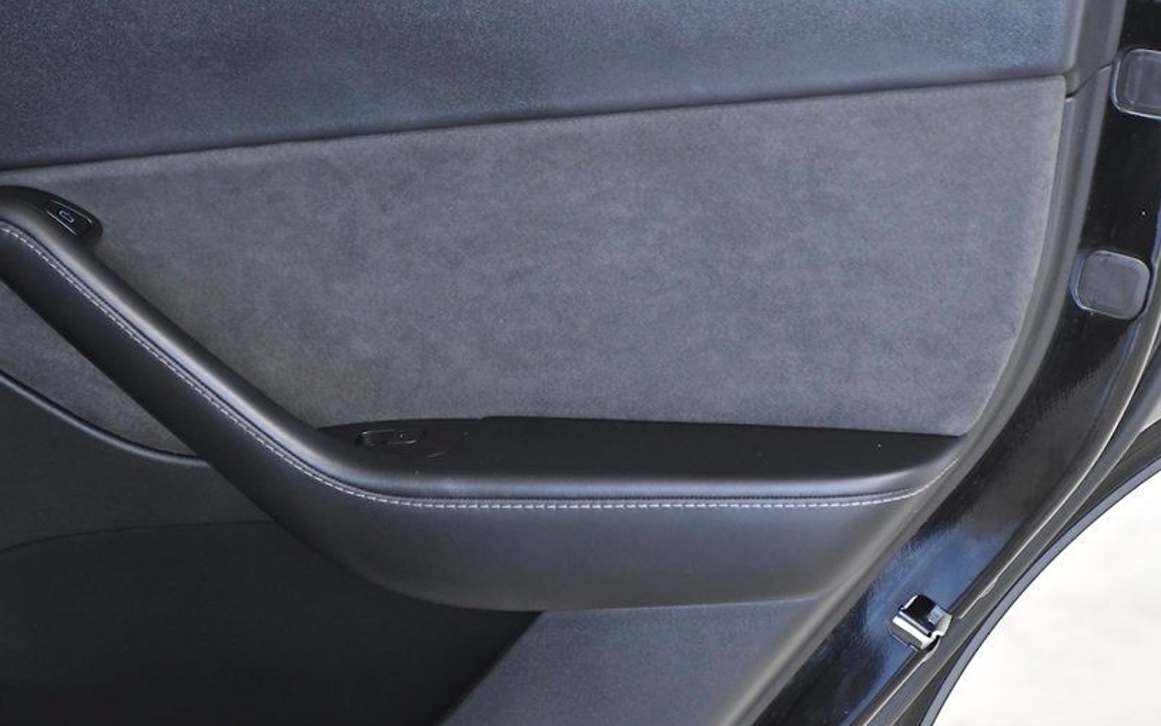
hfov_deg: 20.7
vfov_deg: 13.1
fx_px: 3165
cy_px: 382
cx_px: 436
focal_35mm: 100
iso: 2000
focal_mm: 52
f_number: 3.5
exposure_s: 1/400
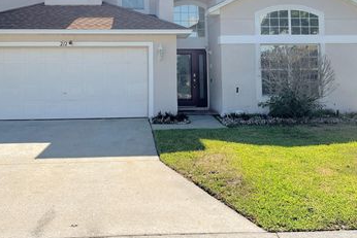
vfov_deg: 33.3
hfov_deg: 49.4
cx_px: 154
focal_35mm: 39
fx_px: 387
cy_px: 50
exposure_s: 1/4016
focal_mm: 5.1
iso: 50
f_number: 1.6
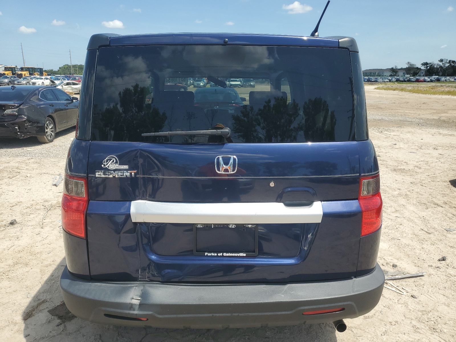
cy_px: 171
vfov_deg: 53.1
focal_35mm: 26
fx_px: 343
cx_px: 228
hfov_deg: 67.3
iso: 50
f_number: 1.5
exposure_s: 1/3333
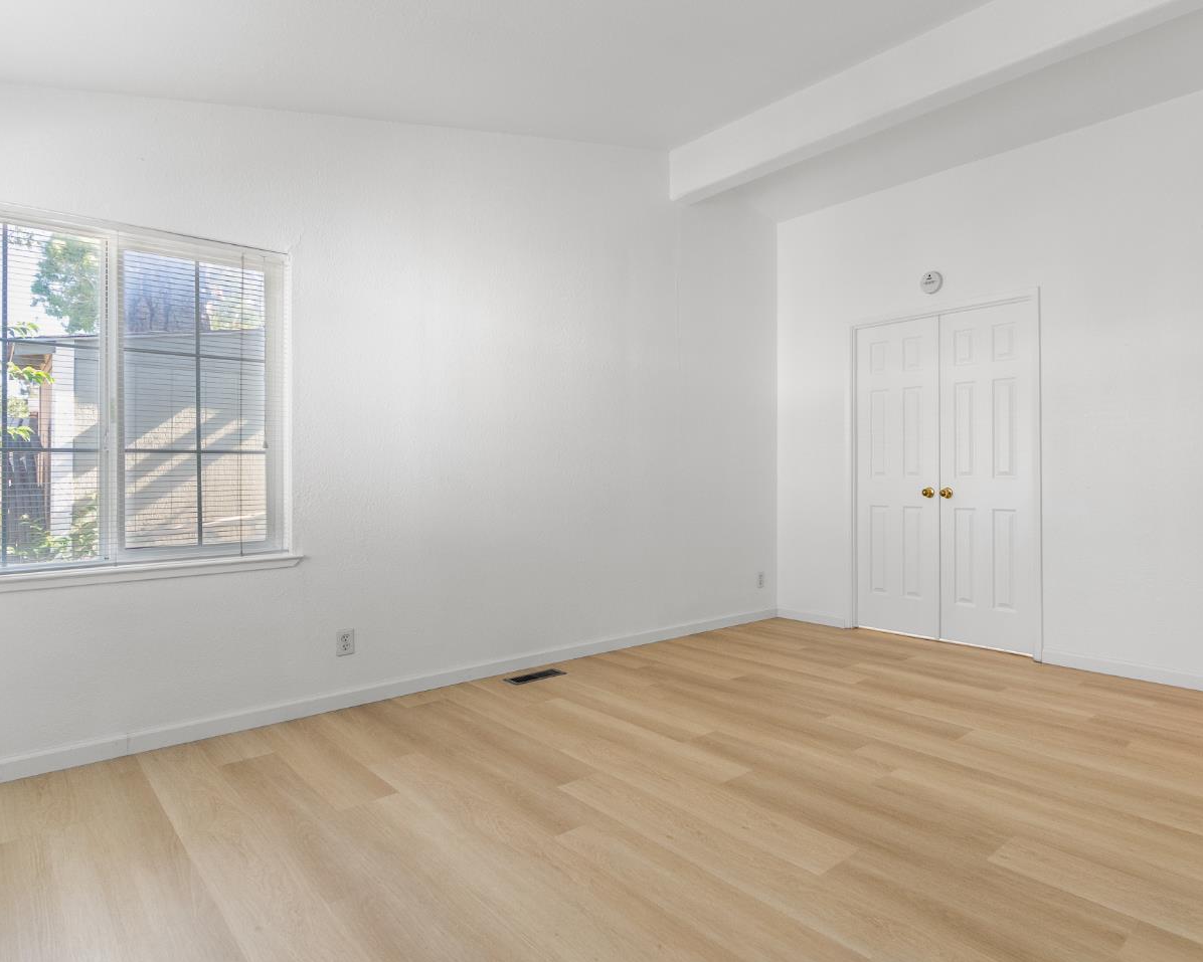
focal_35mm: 20
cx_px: 736
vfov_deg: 68.1
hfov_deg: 79.2
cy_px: 470
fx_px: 712
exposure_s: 1/400
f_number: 4
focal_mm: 17
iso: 640
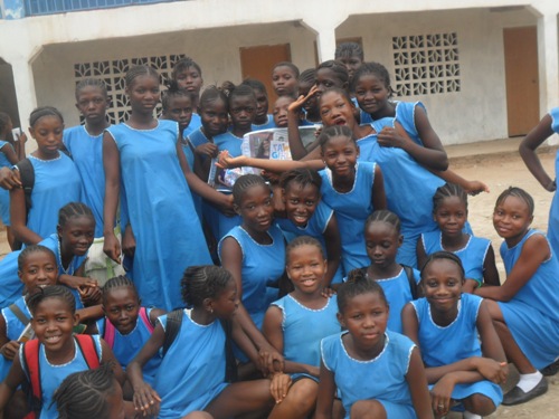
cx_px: 280
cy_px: 210
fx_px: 711
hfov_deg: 42.9
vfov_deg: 32.9
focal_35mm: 44
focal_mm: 7.8
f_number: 4.5
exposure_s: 1/250
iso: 100
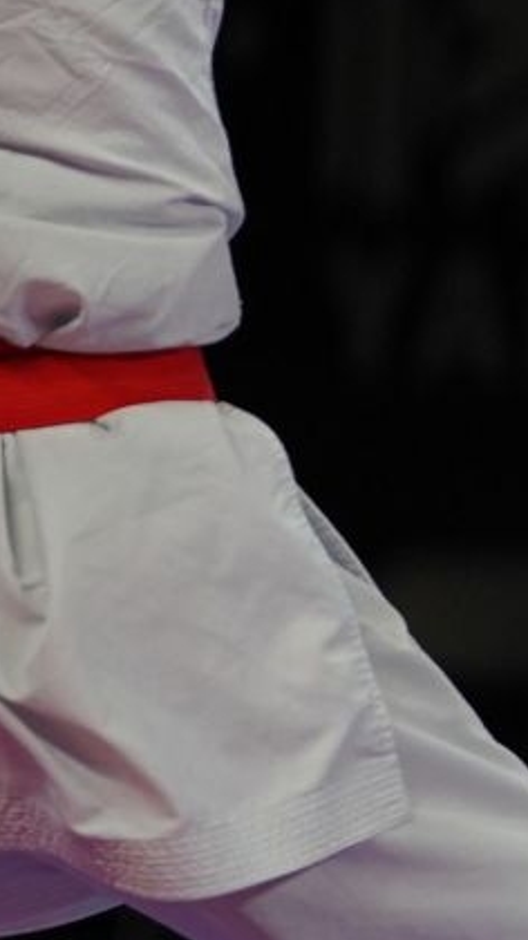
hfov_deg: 1.6
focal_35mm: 741
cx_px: 1602
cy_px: 457
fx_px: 18458
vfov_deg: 2.9
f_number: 2.8
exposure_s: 1/1000
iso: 1250
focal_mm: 165
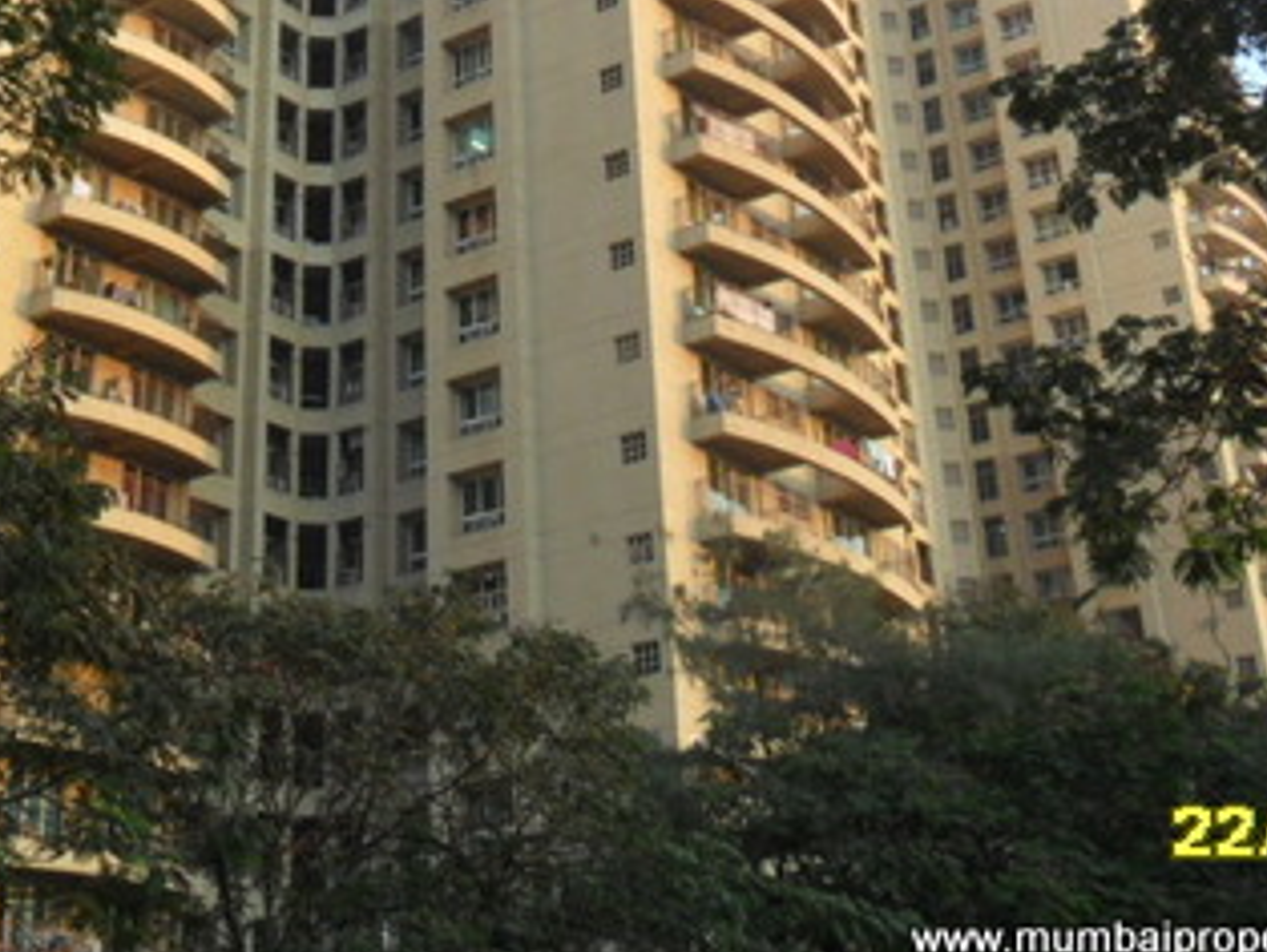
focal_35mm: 55
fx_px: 2015
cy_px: 48
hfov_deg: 34.5
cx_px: 395
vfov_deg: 25.5
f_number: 3.5
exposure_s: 1/90
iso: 100
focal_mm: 4.9
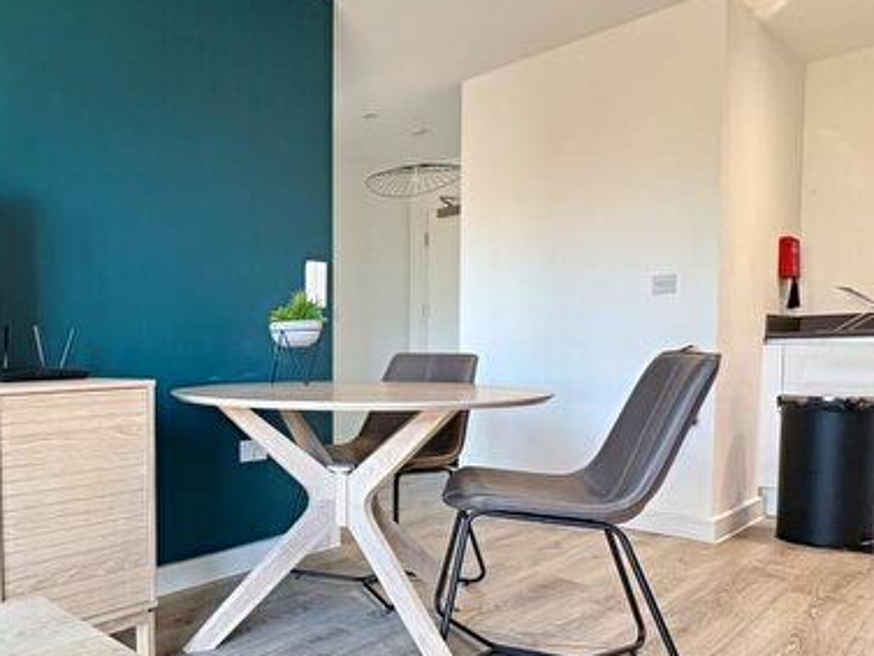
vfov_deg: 52.8
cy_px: 391
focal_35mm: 26
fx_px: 657
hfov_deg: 58.2
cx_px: 97
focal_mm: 2.22
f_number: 2.2
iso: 160
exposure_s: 1/50
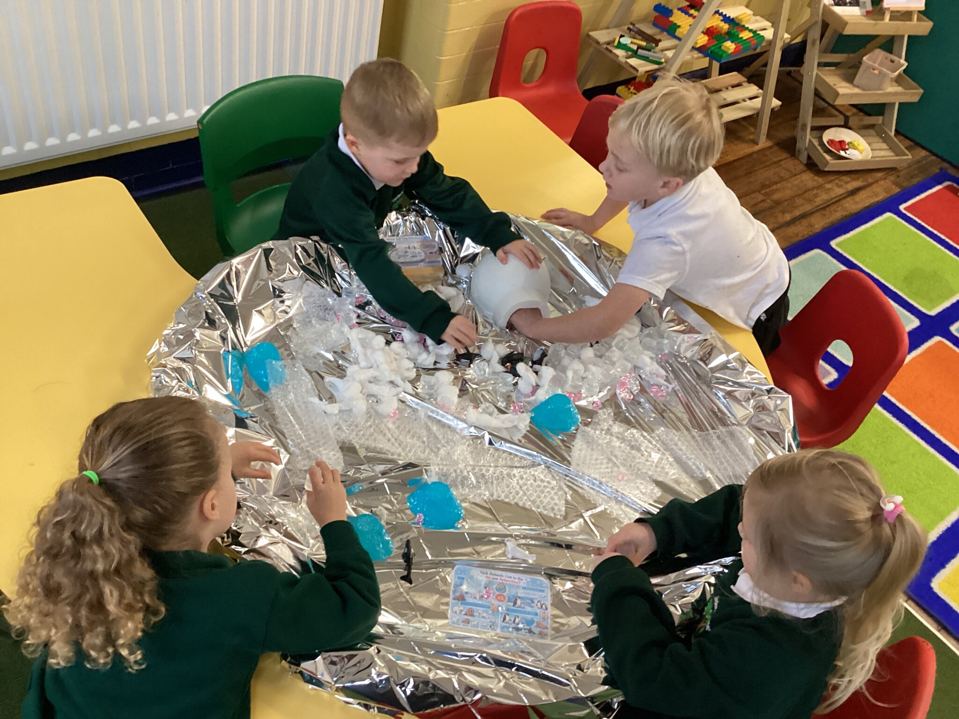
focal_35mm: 31
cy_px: 360
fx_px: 859
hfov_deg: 58.4
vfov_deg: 45.4
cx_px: 480
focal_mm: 3.3
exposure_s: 1/50
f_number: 2.4
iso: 320
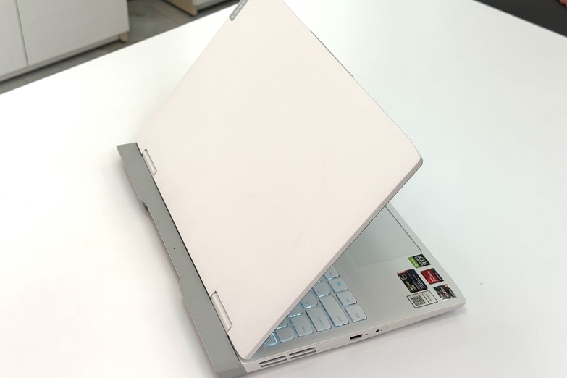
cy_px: 178
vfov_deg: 26.5
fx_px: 803
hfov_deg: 38.9
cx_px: 279
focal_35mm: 51
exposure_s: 1/343
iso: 64
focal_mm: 6.76
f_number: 1.78
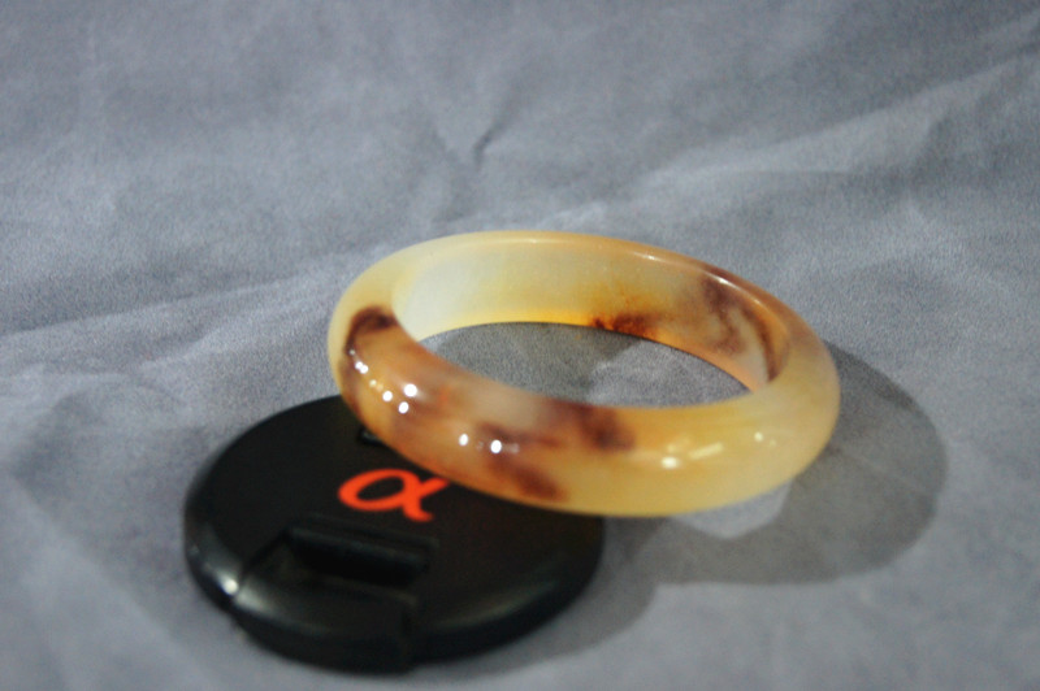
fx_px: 1948
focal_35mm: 68
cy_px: 346
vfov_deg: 20.1
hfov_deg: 29.9
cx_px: 520
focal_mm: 45
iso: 1600
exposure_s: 1/15
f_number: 5.6
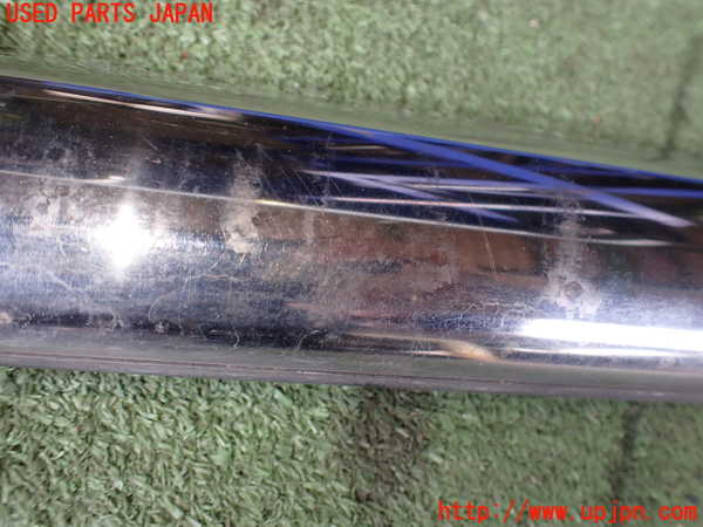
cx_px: 352
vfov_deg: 46.8
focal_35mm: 30
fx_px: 609
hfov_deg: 60.0
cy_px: 264
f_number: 2.3
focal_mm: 5.4
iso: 160
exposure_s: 1/125
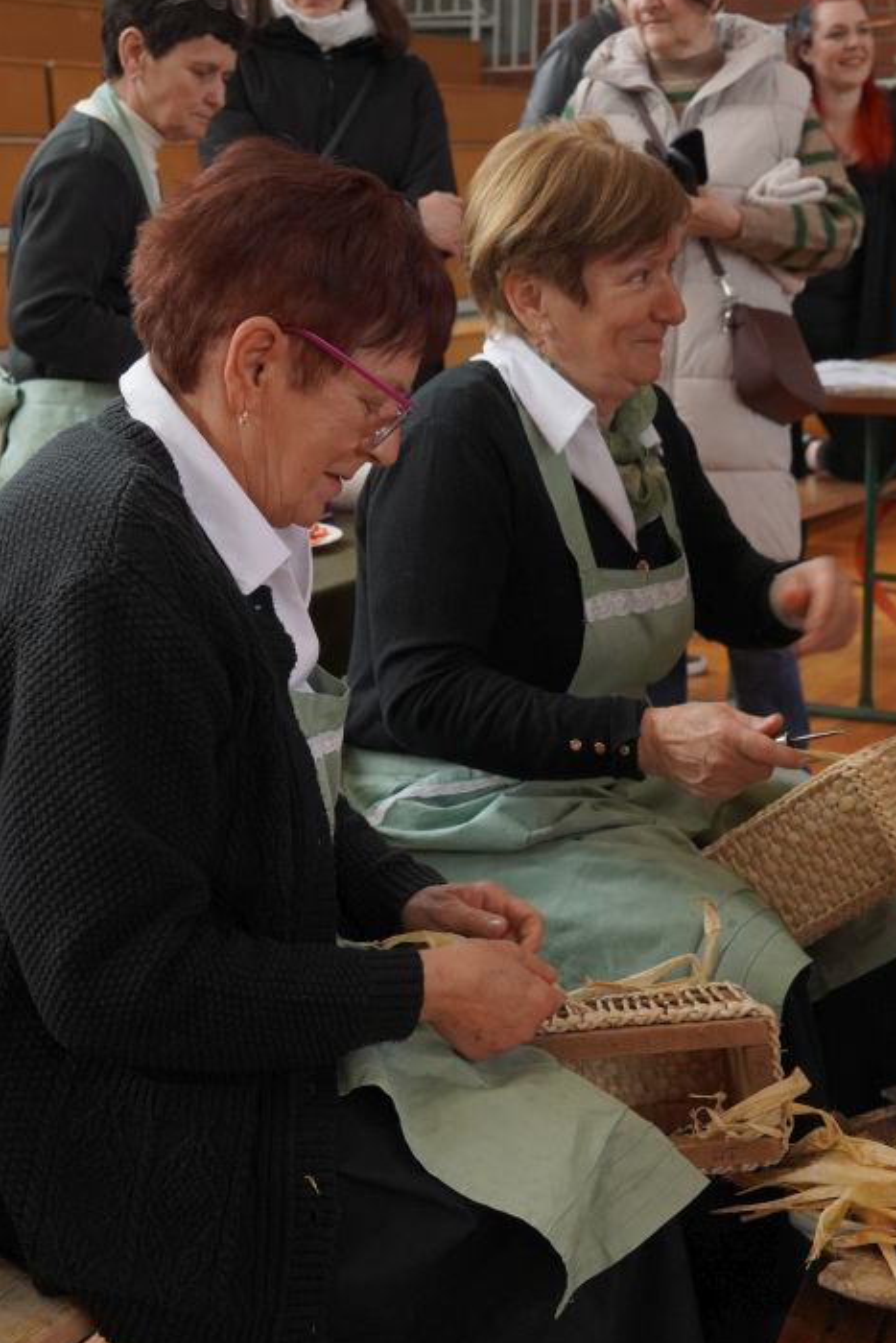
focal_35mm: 58
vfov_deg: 34.2
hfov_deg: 23.3
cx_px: 537
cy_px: 858
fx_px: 2169
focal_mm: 27.4
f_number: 4.5
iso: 1000
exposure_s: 1/200
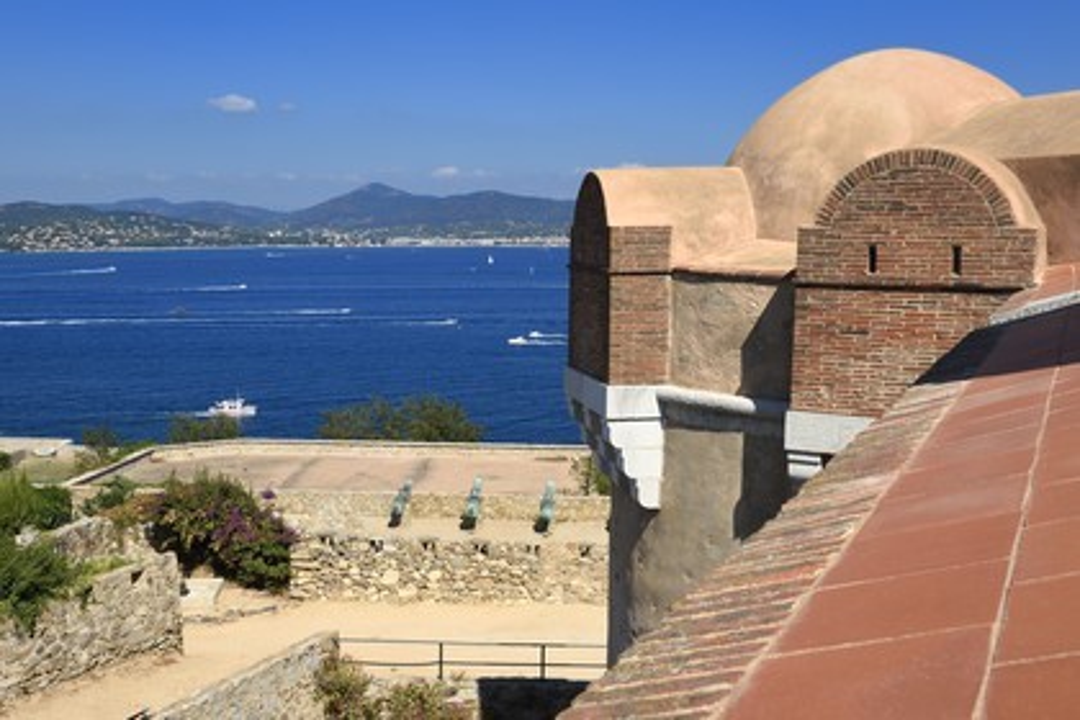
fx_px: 1020
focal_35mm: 34
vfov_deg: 38.9
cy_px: 360
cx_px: 540
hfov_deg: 55.8
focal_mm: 34
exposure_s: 1/200
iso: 200
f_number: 13
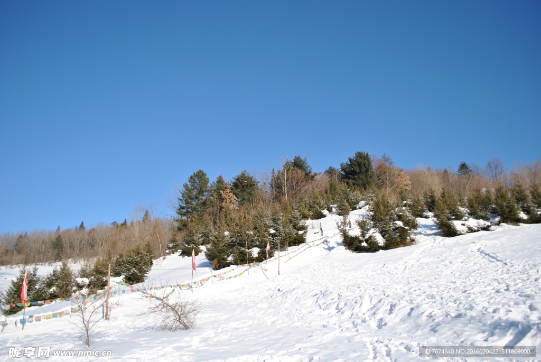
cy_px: 181
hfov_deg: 67.3
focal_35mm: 27
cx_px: 270
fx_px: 406
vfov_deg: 48.0
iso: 125
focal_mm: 18
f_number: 4
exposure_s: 1/1000
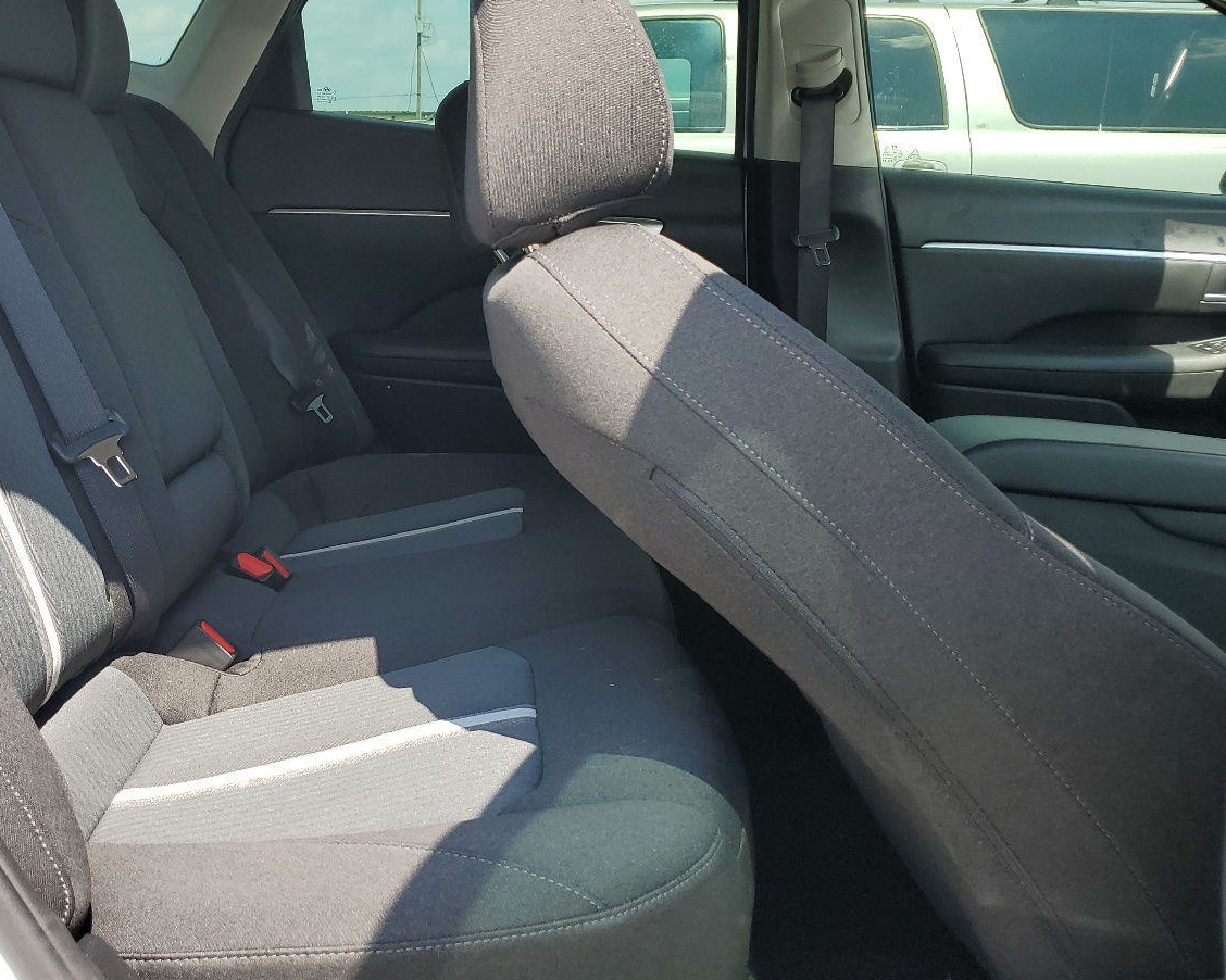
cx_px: 483
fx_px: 1306
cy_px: 447
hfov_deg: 49.9
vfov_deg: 41.1
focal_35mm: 36
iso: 50
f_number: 1.5
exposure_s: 1/833
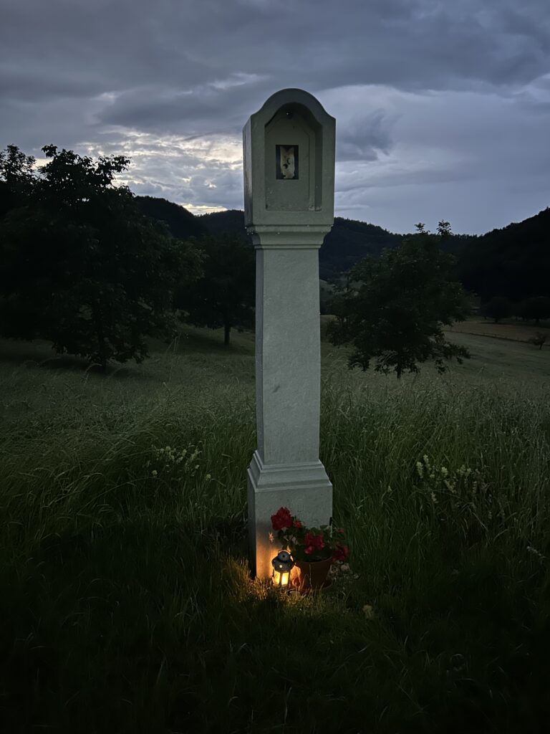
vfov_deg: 67.3
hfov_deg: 53.1
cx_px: 275
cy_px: 367
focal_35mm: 26
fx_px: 551
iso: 640
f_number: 1.5
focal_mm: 5.7
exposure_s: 1/16
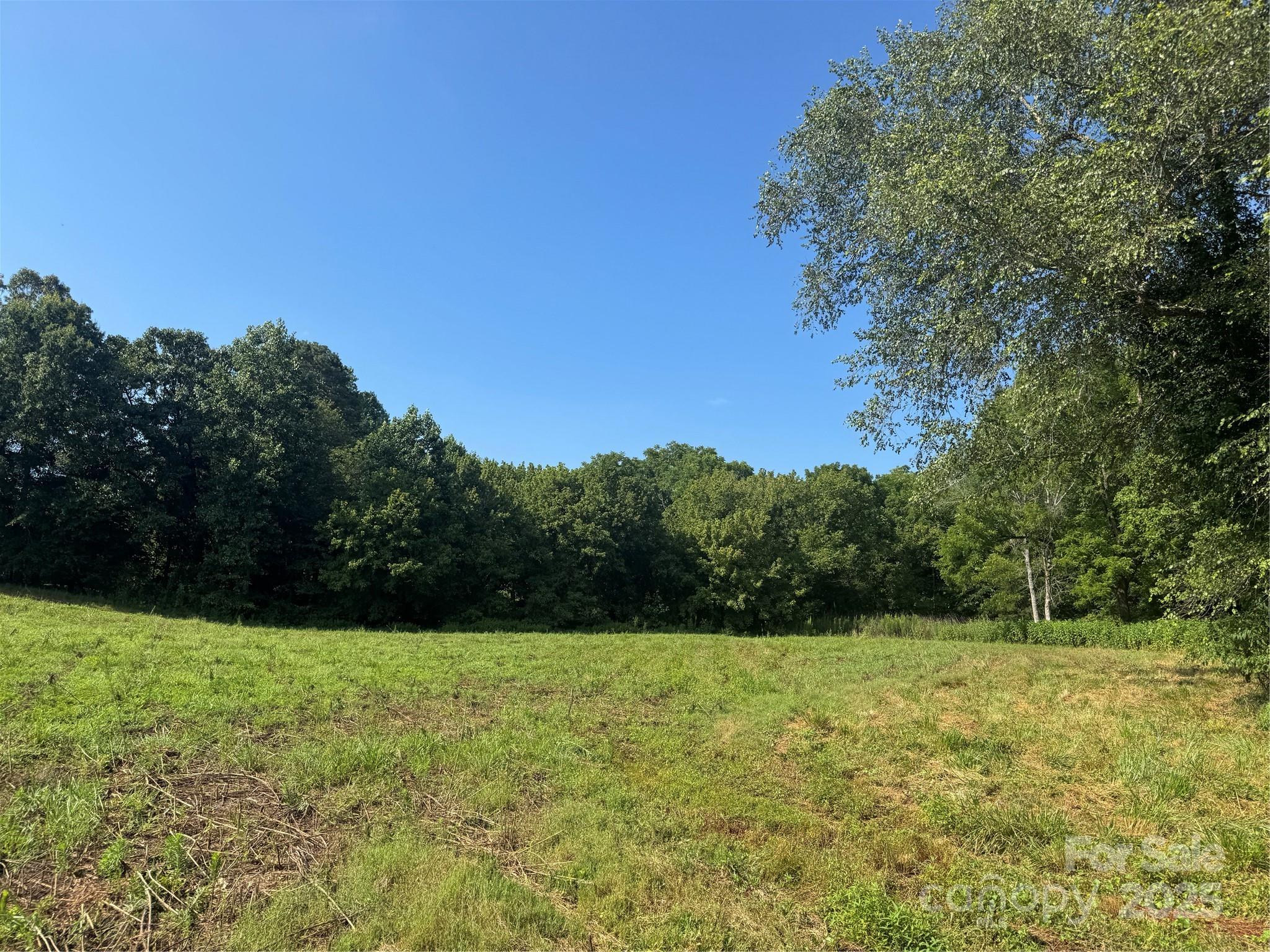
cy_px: 476
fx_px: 881
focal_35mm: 24
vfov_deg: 56.8
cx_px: 635
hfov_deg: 71.6
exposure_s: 1/3247
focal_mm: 6.76
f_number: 1.78
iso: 80
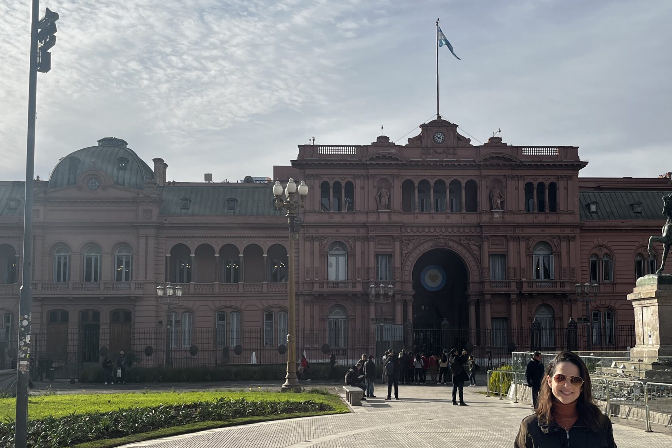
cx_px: 371
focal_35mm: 42
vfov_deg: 31.9
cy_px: 256
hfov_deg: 46.3
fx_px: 784
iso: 50
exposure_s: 1/5076
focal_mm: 5.1
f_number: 1.6
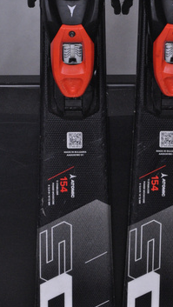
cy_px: 177
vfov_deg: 12.0
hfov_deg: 6.8
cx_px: 120
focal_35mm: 180
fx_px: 1465
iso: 3200
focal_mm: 90
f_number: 9.5
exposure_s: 1/125
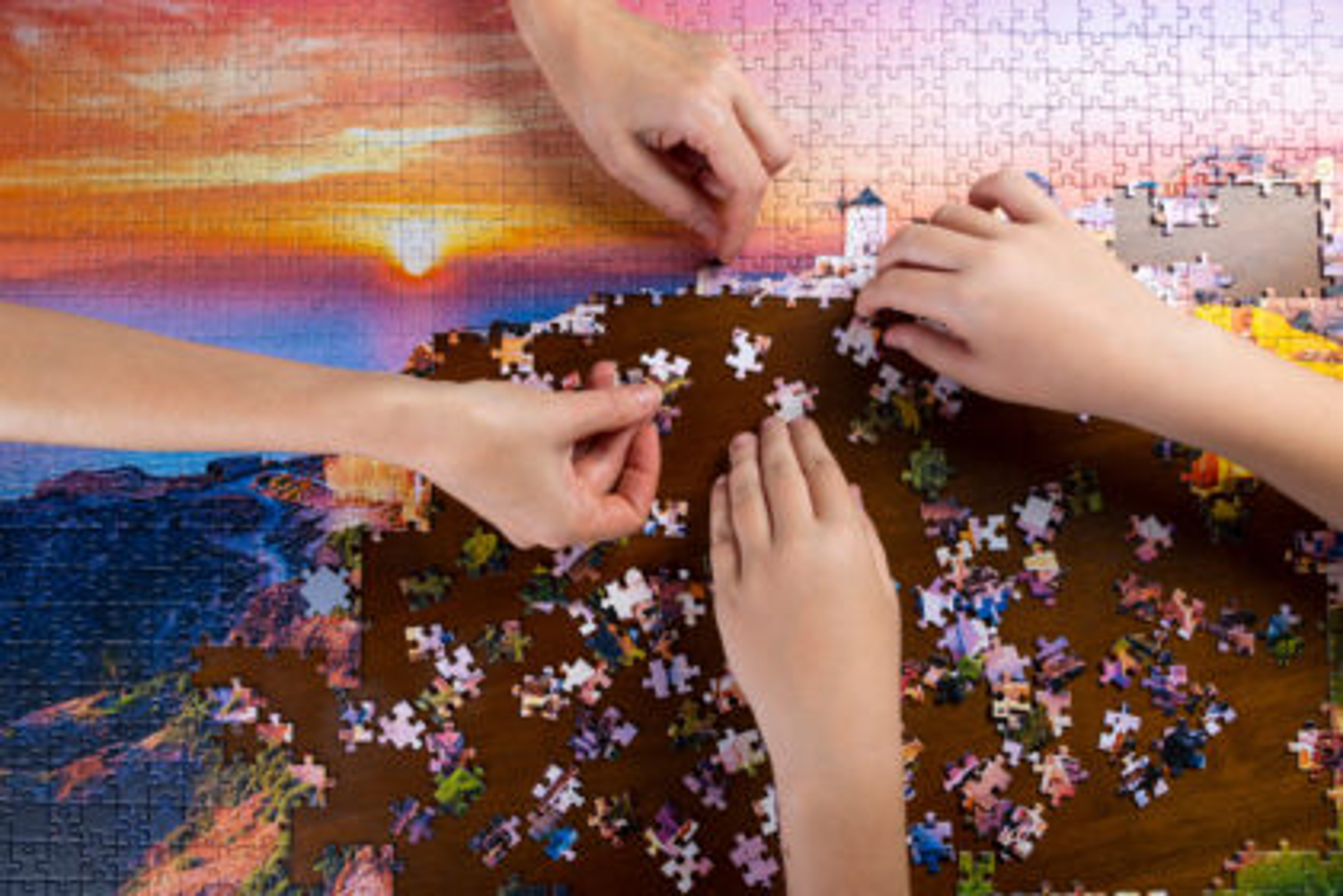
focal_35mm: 30
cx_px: 672
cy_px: 448
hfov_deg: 61.9
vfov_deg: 43.6
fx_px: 1119
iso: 100
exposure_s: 1/125
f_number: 7.1
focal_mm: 30
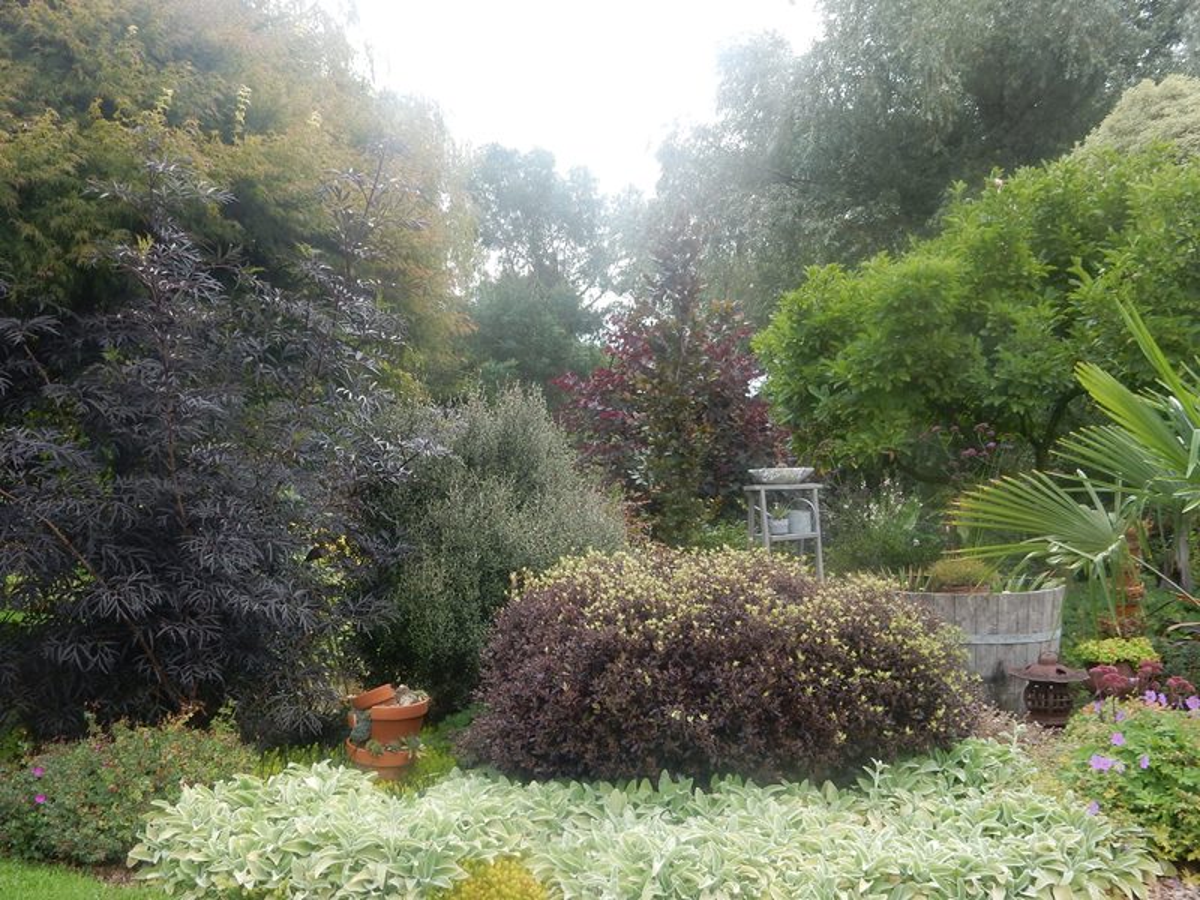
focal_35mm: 43
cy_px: 450
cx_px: 600
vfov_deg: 33.6
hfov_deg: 43.9
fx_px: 1491
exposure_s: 1/200
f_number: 4.2
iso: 125
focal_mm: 7.6
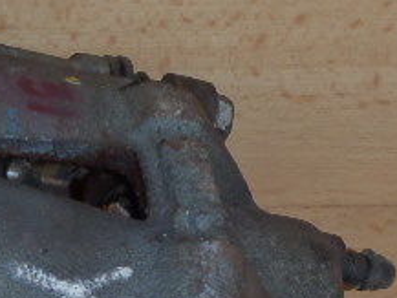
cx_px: 66
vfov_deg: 13.0
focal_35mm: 112
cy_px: 307
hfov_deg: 17.4
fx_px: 1285
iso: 100
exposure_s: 1/40
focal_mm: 6.83
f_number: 4.6
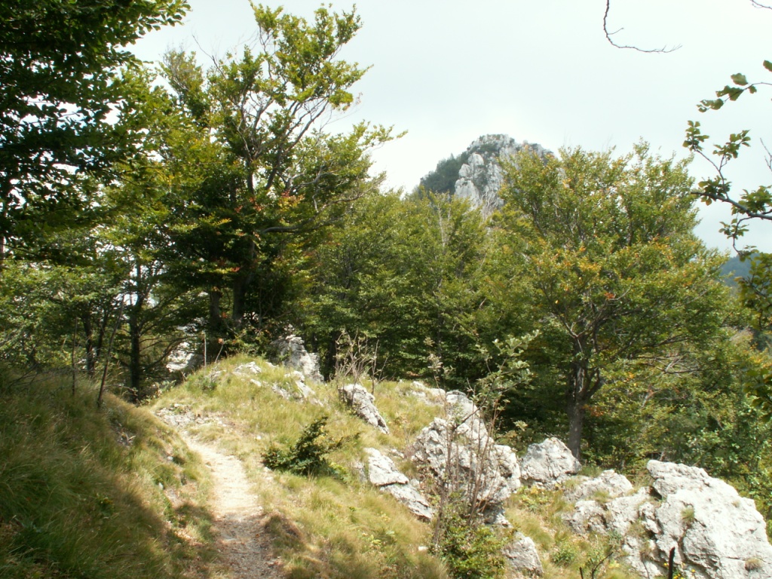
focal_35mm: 35
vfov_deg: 40.7
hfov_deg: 52.6
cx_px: 386
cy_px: 290
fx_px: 781
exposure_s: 1/60
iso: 50
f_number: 8
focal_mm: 5.86
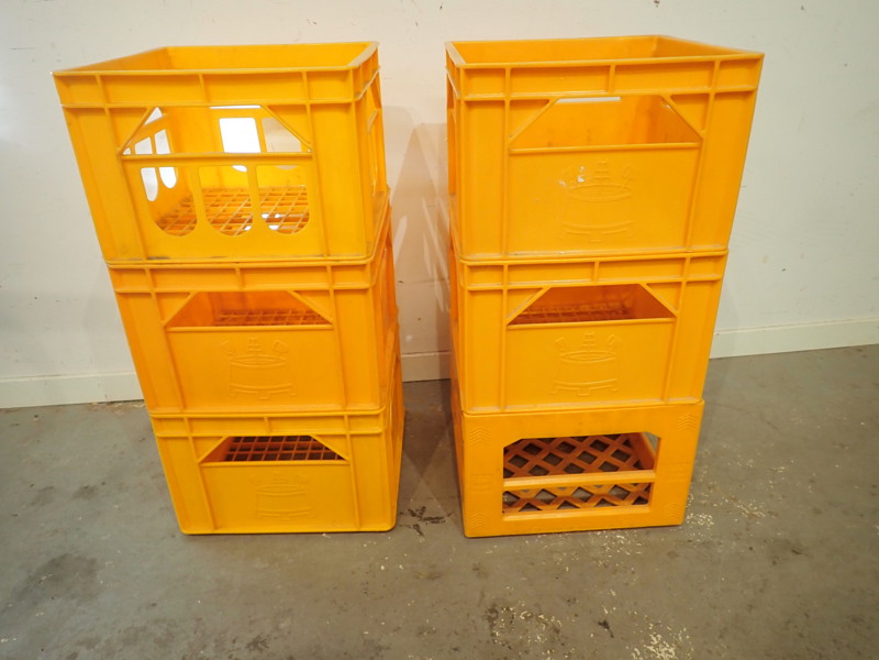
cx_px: 440
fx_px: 635
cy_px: 330
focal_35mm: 25
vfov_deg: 54.9
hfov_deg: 69.4
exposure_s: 1/50
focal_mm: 4.5
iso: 200
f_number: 2
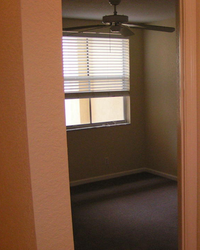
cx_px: 164
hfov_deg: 27.9
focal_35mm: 53
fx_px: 392
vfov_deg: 35.4
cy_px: 132
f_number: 2.8
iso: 200
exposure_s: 1/40
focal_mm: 5.8
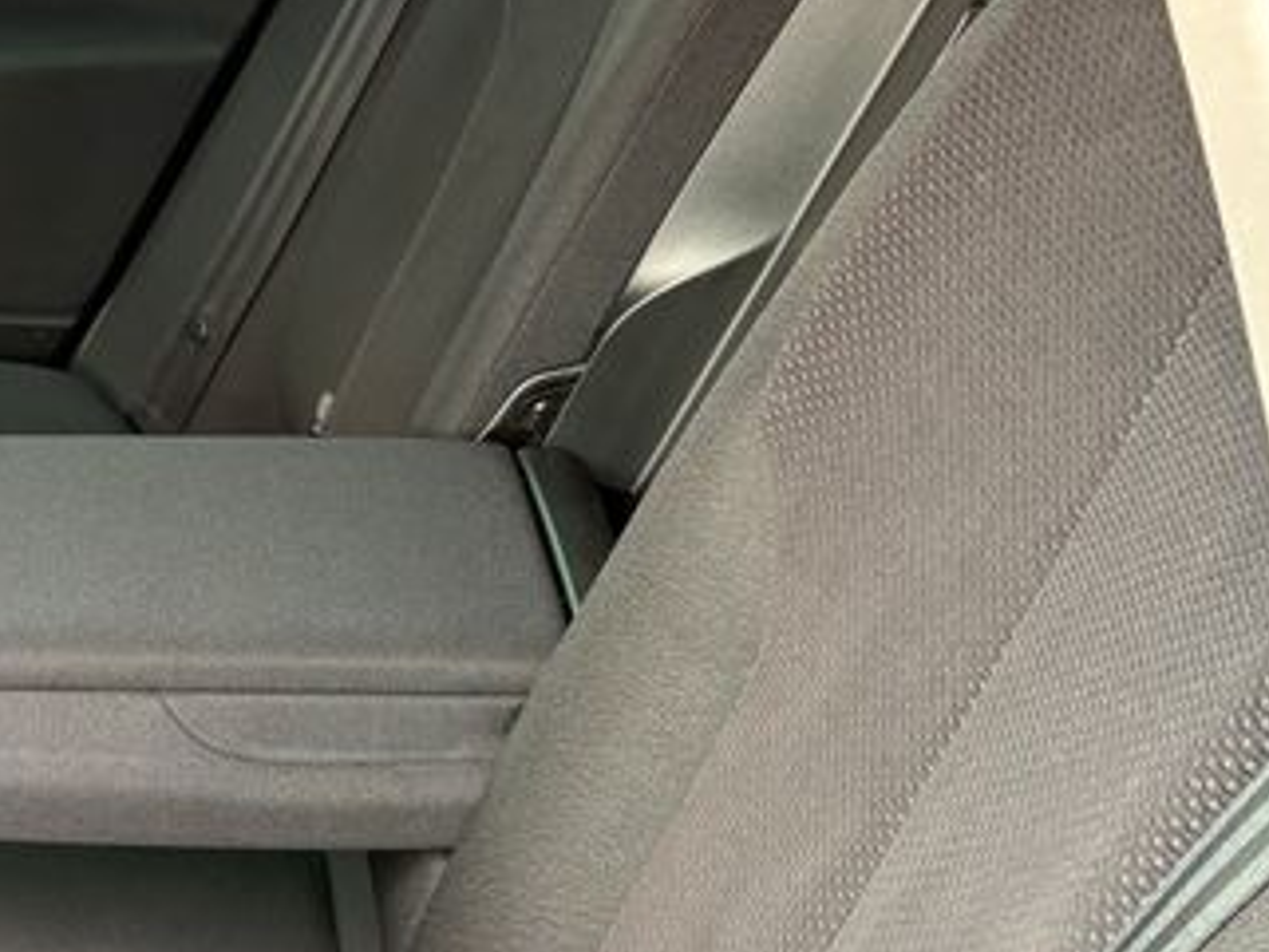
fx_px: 3044
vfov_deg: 17.5
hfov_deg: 21.9
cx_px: -233
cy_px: 861
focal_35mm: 83
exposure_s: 1/69
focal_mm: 5.96
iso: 125
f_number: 1.6
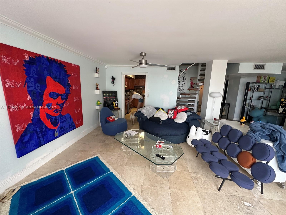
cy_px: 108
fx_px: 116
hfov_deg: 102.1
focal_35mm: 14
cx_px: 143
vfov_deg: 85.7
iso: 250
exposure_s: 1/99
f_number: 2.2
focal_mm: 2.22
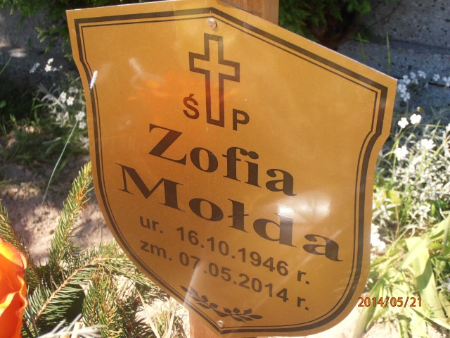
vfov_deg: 25.7
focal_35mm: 57
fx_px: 741
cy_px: 169
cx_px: 225
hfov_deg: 33.8
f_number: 4.5
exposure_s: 1/200
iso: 80
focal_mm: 10.04
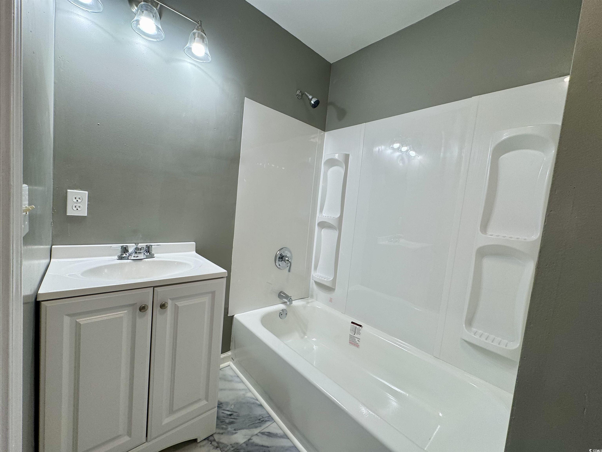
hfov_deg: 102.1
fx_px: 243
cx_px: 301
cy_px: 226
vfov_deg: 85.7
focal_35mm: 14
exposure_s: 1/120
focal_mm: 2.22
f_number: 2.2
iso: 80
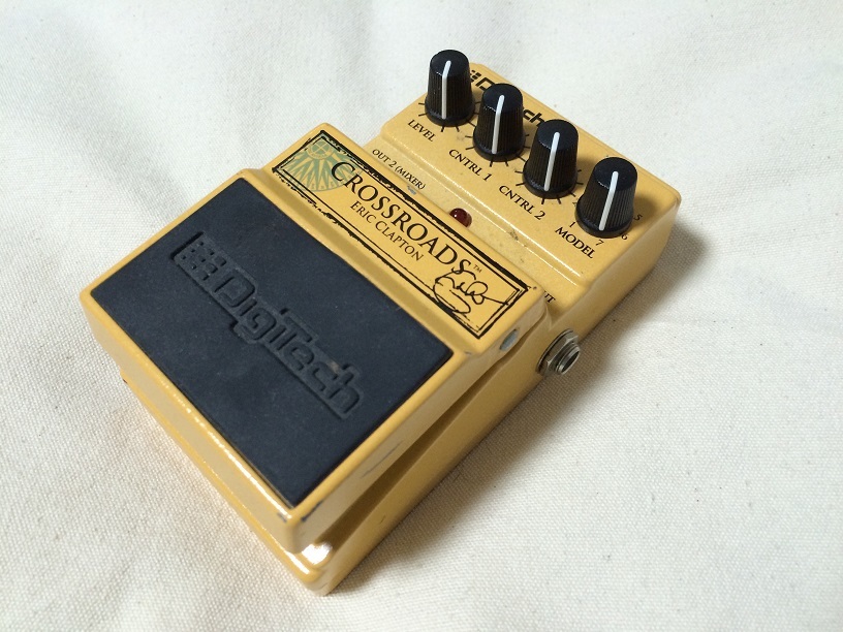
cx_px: 422
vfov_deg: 48.2
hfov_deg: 61.7
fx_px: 706
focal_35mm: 29
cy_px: 316
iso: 160
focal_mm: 4.15
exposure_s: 1/33
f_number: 2.2
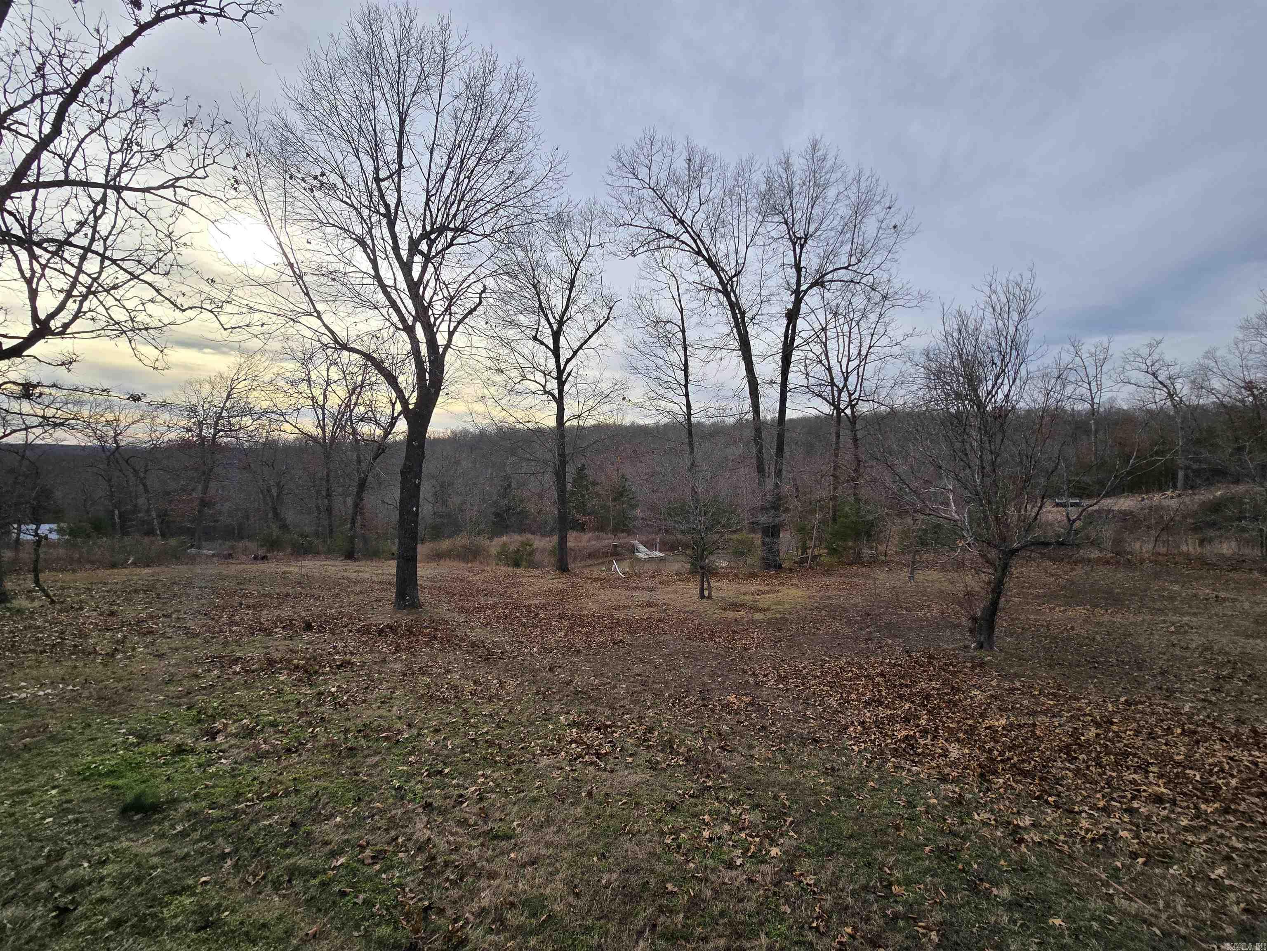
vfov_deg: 89.9
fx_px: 476
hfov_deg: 106.2
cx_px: 634
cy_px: 476
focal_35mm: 13
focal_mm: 2.2
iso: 50
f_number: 2.2
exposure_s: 1/2016
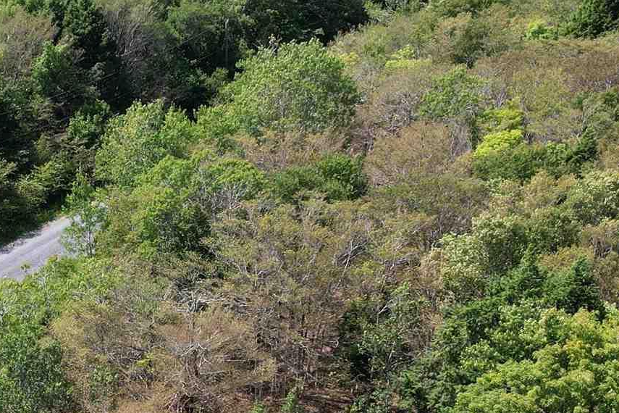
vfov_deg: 17.2
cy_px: 301
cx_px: 119
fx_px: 1358
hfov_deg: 25.2
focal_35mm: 79
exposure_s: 1/1000
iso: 100
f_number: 2.8
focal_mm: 8.38
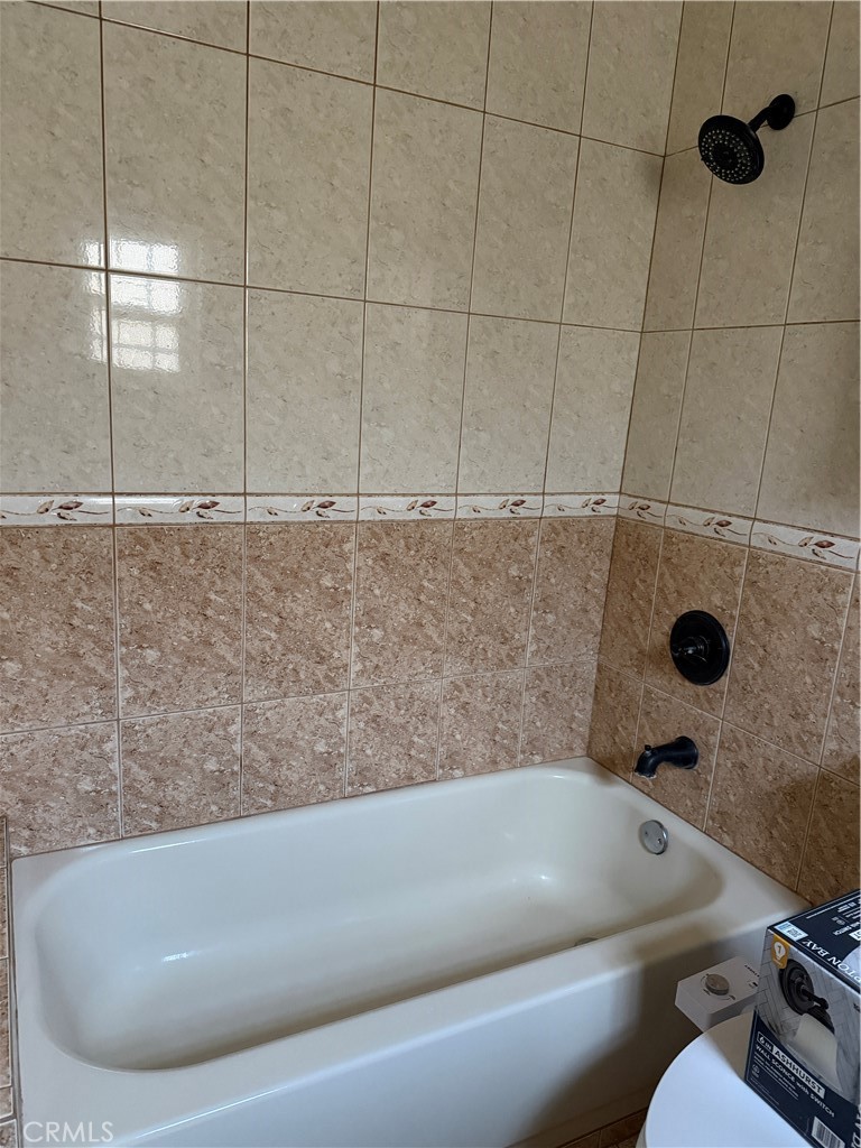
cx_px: 430
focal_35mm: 24
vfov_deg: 71.6
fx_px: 796
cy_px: 574
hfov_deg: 56.8
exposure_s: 1/40
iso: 800
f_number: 1.78
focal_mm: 6.76
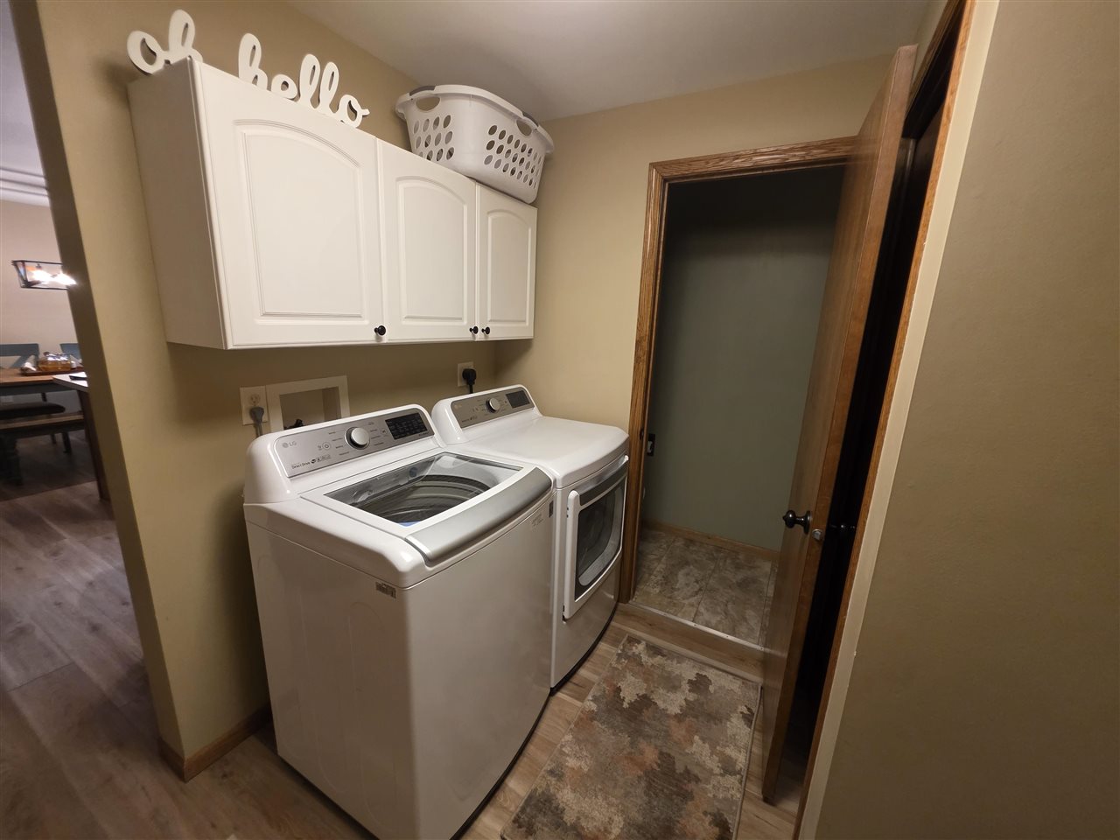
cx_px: 560
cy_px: 420
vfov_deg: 89.9
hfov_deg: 106.2
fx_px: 421
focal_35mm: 13
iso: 500
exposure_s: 1/60
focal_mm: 2.2
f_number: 1.9
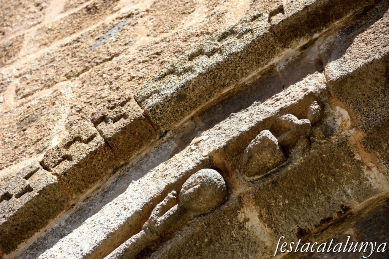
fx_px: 1701
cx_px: 194
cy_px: 130
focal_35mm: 158
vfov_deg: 8.7
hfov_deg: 13.0
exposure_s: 1/800
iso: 250
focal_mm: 105
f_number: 7.1
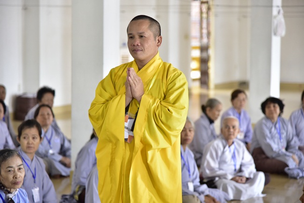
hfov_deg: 19.4
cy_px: 102
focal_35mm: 105
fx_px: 887
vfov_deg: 13.1
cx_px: 152
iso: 1600
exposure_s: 1/30
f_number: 4
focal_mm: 105
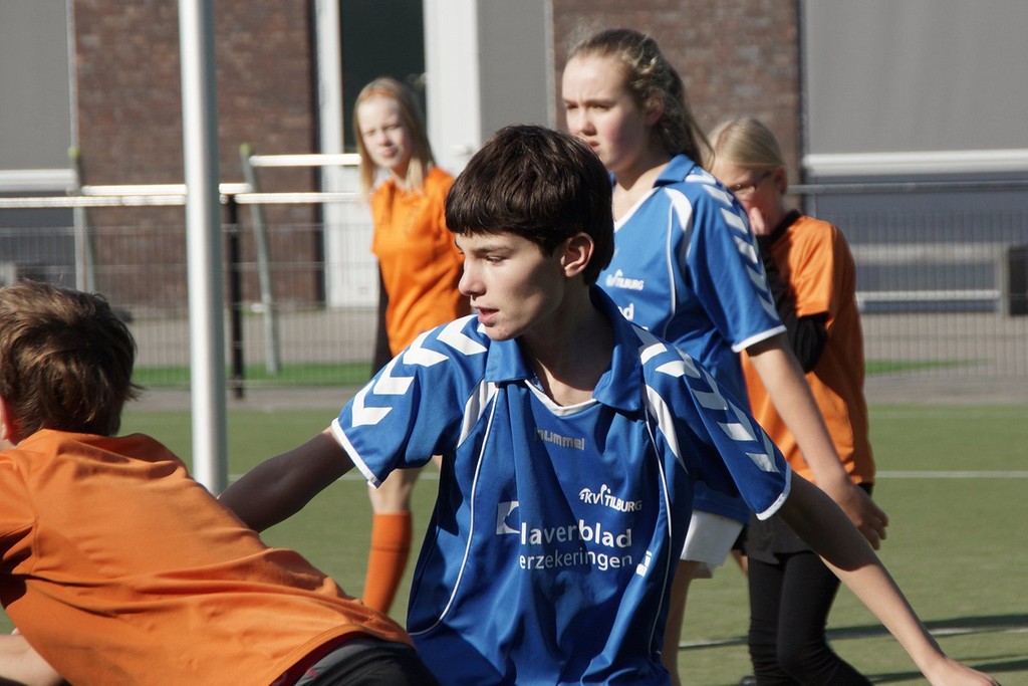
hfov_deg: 9.8
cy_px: 343
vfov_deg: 6.5
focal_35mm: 210
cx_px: 514
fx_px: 5997
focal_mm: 140
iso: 200
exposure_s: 1/640
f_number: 8
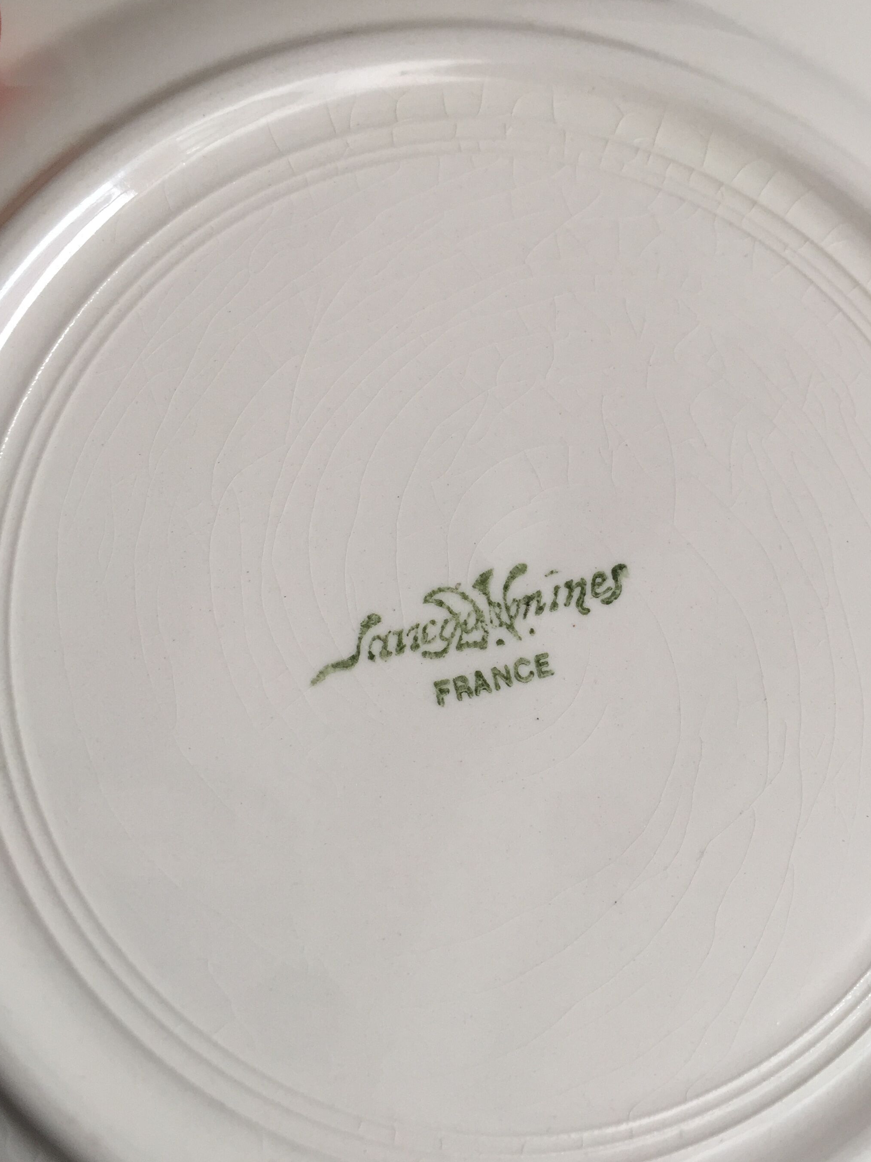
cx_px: 522
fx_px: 1174
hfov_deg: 40.5
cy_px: 547
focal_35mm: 35
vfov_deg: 52.6
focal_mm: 4.15
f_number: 2.2
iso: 50
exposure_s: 1/100
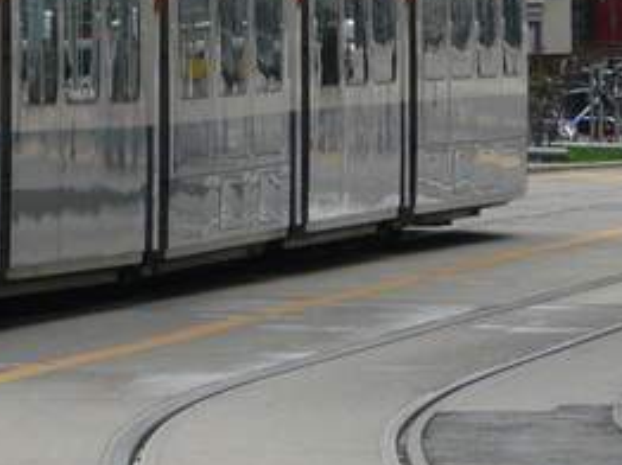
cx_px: -256
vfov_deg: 2.3
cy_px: -323
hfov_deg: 3.0
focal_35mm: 653
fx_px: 11723
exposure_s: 1/160
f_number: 4
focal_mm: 28.1
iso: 100
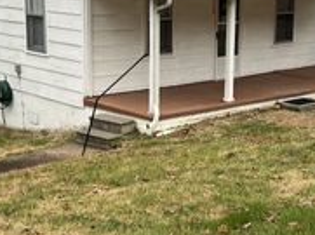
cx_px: 193
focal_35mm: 72
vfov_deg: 20.4
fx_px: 654
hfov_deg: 27.0
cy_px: 104
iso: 50
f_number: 1.5
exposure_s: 1/808
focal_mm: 5.7
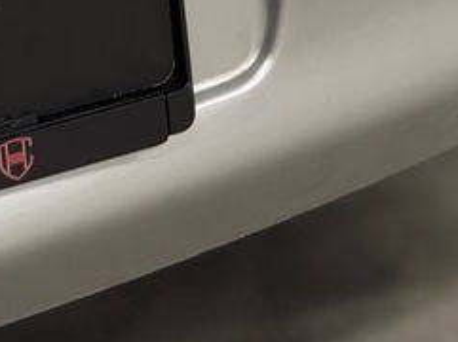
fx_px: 5060
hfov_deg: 5.1
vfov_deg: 3.9
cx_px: 718
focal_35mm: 383
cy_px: 42
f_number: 2.8
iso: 320
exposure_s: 1/50
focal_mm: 15.66
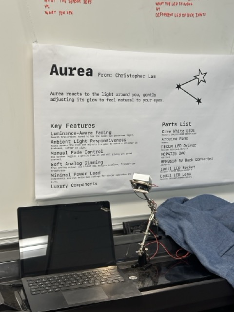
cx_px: 117
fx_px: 433
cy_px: 156
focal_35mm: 48
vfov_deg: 39.7
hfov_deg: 30.3
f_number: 1.78
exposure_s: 1/120
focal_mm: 6.86
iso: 80
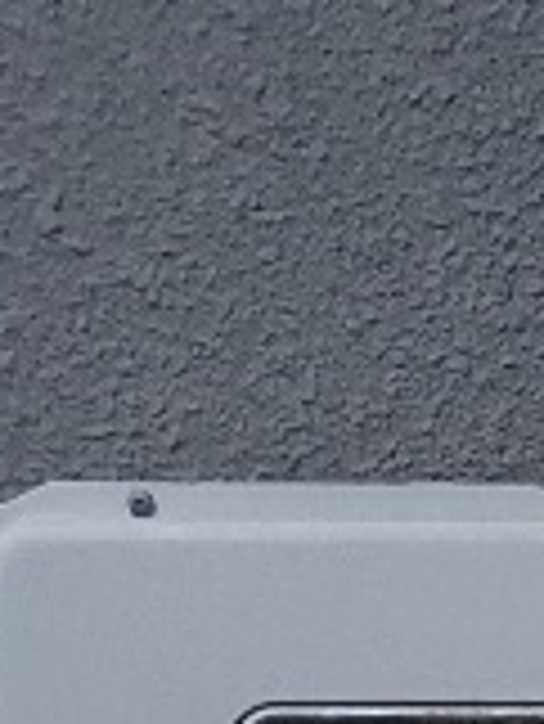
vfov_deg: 12.7
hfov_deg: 10.6
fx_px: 2888
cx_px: 668
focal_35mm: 138
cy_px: 1381
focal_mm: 5.23
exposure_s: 1/24
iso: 640
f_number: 1.8
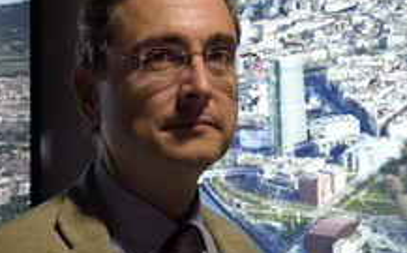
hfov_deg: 25.9
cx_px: 111
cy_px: 167
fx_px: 875
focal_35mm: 79
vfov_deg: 16.4
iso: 2000
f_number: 14
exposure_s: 1/30
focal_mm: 40
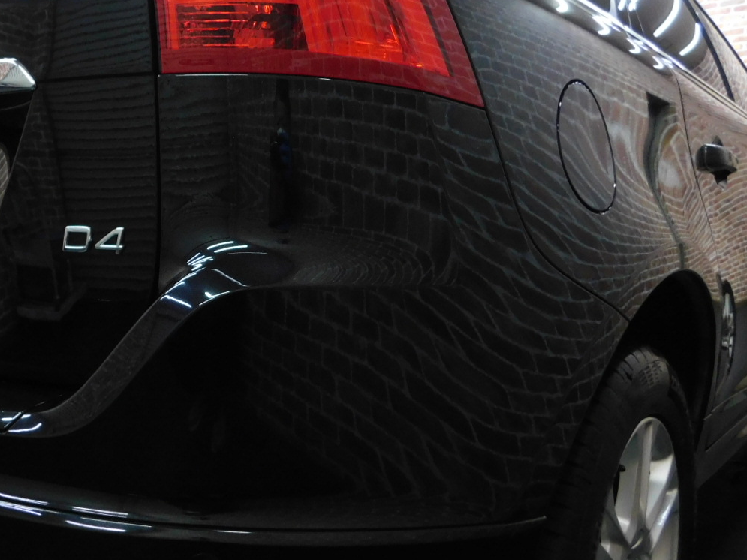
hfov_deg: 48.8
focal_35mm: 37
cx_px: 220
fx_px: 798
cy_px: 291
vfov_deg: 38.7
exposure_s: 1/30
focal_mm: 4
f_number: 3
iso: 320
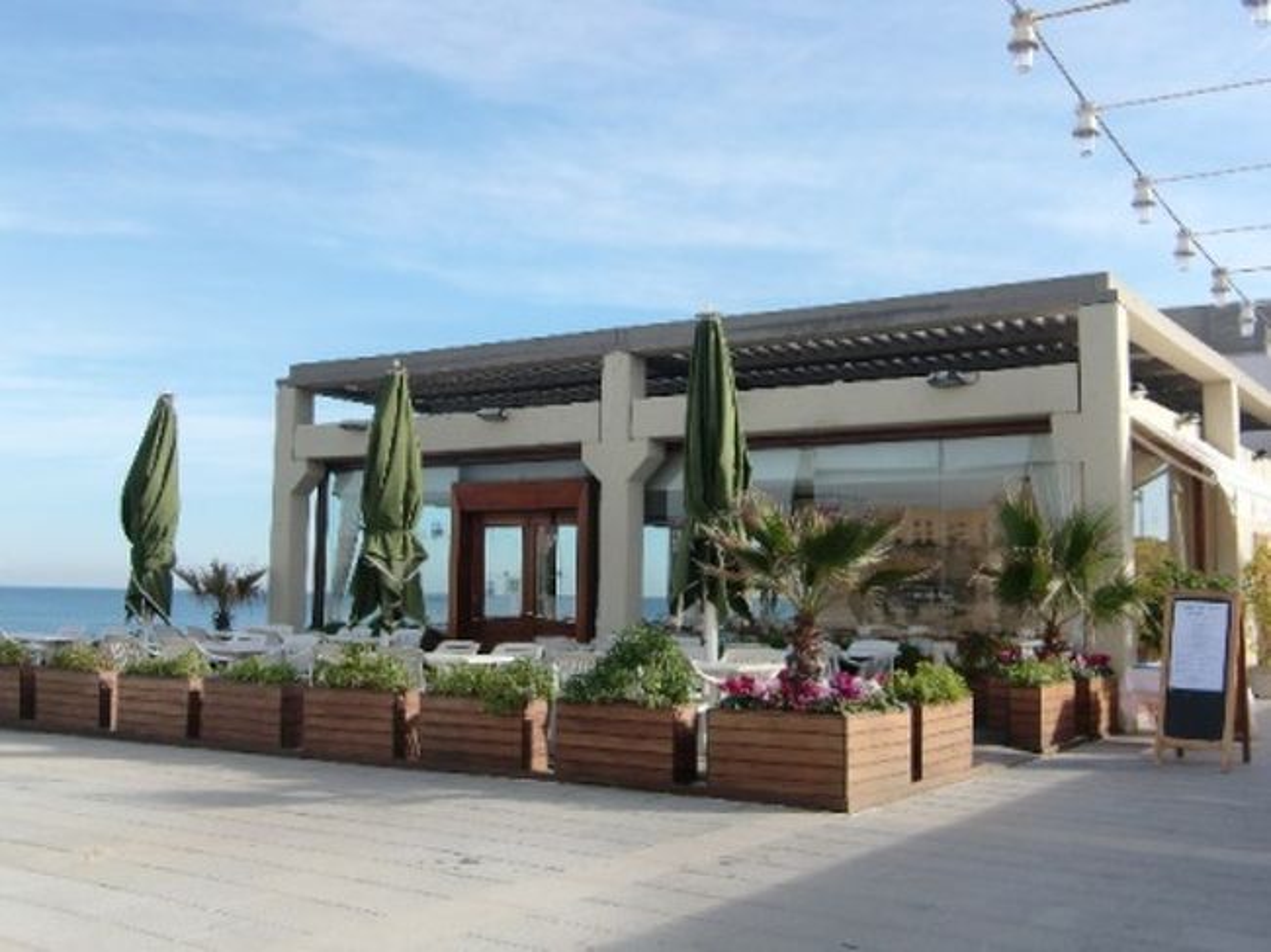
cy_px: 476
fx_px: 1431
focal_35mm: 39
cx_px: 636
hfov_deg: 47.9
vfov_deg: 36.8
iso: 64
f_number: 3
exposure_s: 1/800
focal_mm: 6.9
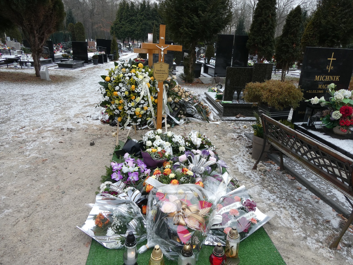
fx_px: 245
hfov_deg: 71.6
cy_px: 132
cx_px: 176
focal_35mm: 24
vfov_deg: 56.8
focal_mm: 4.3
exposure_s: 1/125
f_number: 3.3
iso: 80
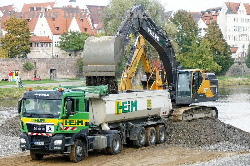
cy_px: 83
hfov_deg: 27.0
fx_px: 520
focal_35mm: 75
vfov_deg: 18.1
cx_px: 125
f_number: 5.6
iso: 2500
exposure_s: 1/3200
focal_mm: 50
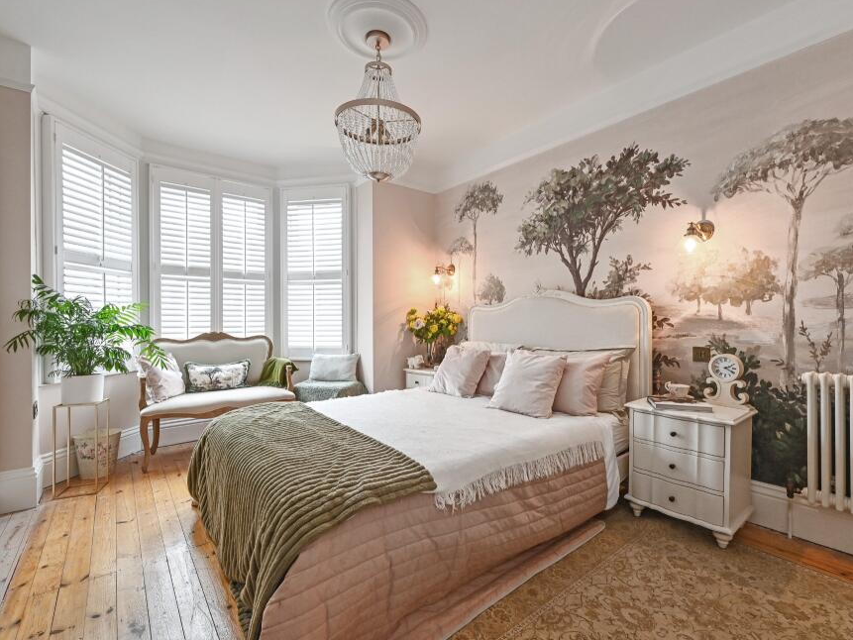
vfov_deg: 78.1
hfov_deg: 94.4
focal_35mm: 16
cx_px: 443
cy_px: 328
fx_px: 394
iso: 400
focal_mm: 14
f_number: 8
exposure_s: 1/10
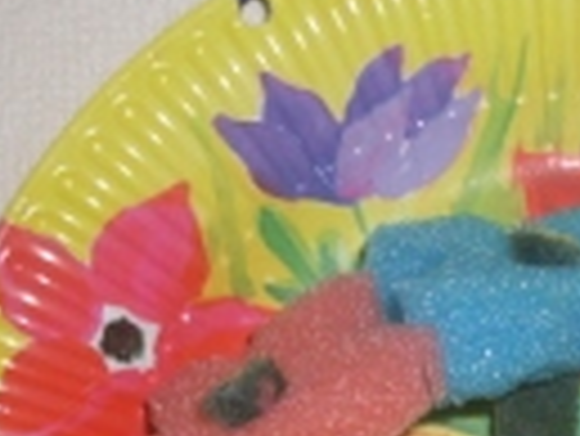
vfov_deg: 10.9
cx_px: 562
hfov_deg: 14.7
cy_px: 593
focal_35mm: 132
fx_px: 2214
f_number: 2.8
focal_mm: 6.3
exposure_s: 1/45
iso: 100
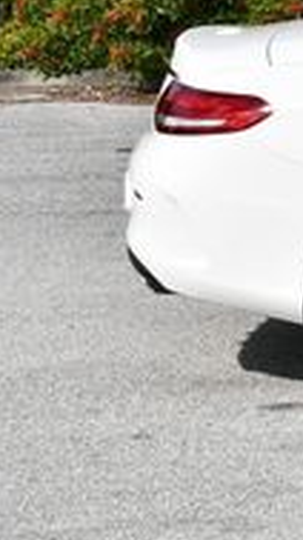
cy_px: -63
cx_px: 886
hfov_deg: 5.4
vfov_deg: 10.0
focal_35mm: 213
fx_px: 3049
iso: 100
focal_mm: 30
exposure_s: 1/320
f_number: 9
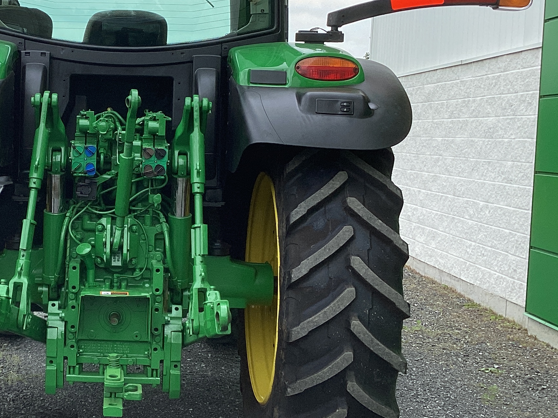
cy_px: 171
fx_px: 951
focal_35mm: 59
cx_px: 91
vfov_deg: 24.8
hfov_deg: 31.6
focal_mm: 3.3
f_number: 2.4
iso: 25
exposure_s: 1/397
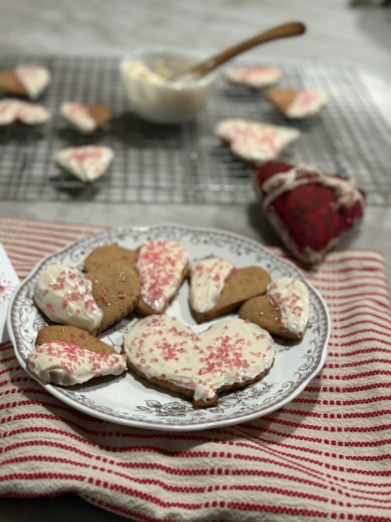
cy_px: 261
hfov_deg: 30.3
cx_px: 196
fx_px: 723
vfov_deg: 39.7
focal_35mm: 48
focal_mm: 6.76
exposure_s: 1/40
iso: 400
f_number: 1.78
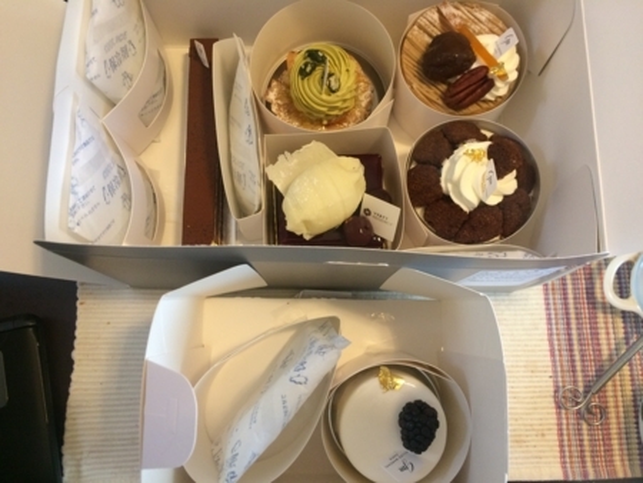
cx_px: 322
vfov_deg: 48.3
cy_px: 242
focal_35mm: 29
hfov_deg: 61.6
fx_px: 539
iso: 200
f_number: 2.2
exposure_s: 1/33
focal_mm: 4.15
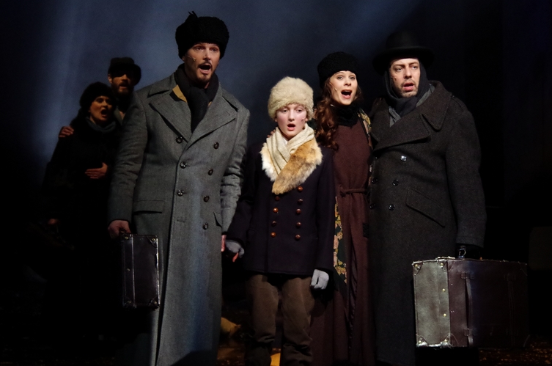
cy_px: 200
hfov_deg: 13.4
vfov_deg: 8.9
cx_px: 316
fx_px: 2342
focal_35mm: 153
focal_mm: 80
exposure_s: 1/50
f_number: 4.5
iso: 3200
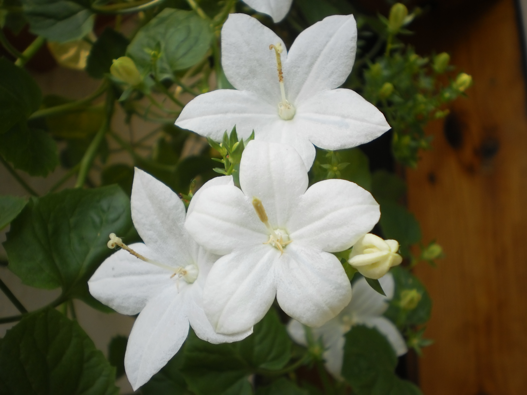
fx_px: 639
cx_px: 264
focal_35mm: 42
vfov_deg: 34.3
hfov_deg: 44.8
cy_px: 198
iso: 100
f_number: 3.5
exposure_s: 1/200
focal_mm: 7.4
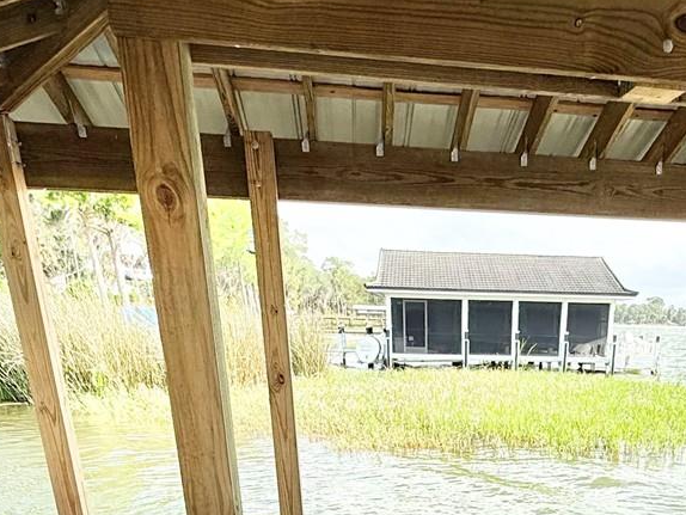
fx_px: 773
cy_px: 668
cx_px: 500
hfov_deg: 46.4
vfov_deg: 29.6
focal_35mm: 39
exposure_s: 1/686
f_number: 2.2
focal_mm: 2.22
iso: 50
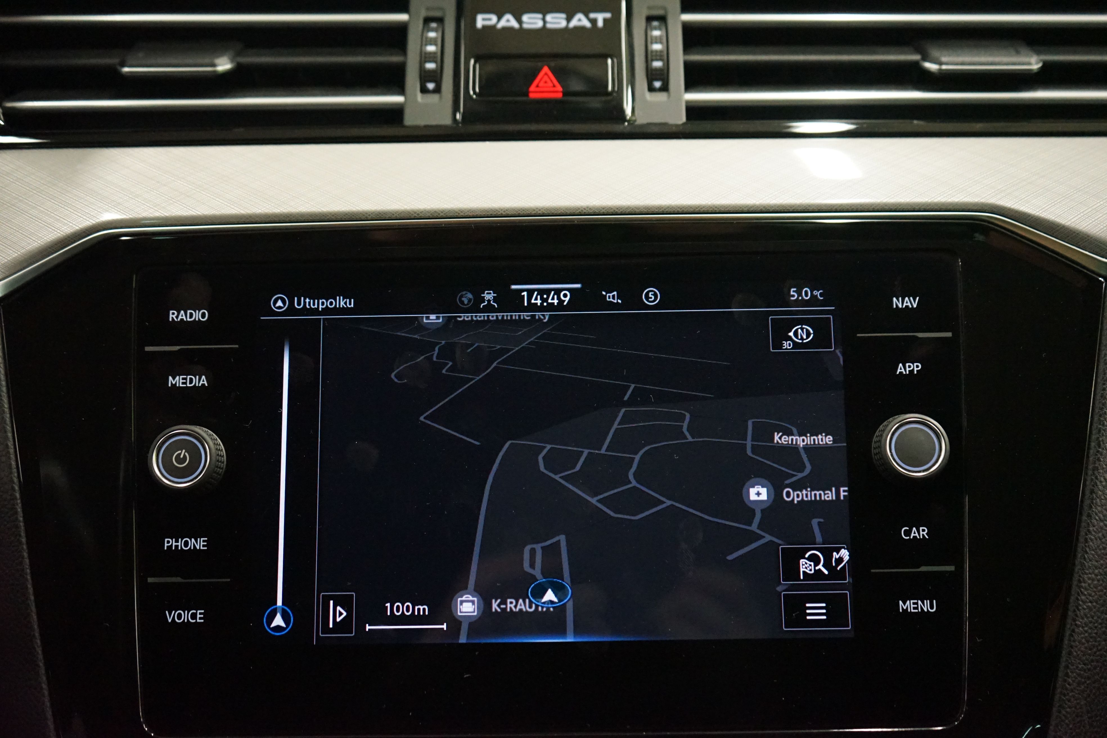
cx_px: 554
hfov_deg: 49.6
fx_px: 1199
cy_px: 369
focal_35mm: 39
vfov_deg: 34.2
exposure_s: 1/30
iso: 6400
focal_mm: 39
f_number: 4
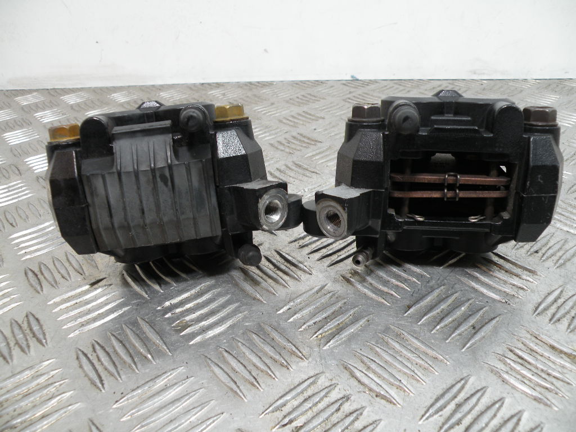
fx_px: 449
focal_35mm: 27
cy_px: 216
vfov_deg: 51.4
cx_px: 288
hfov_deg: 65.3
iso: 89
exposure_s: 1/65.1
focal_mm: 4.7
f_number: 2.8
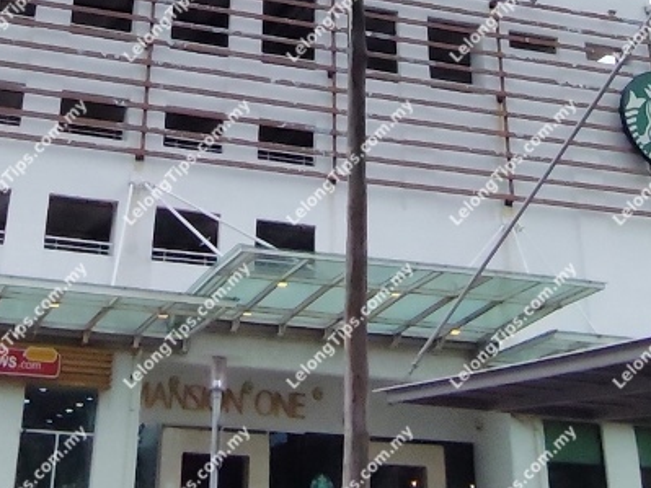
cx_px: 163
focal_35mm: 59
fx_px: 1109
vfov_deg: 19.9
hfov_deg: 32.1
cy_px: -325
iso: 50
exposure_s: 1/2644
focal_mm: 1.65
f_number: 2.2
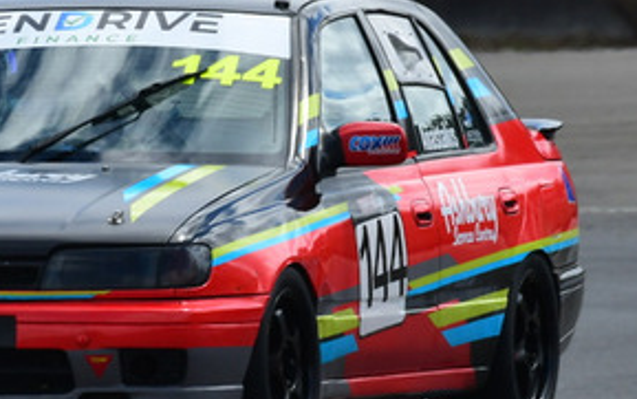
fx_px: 27914
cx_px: 134
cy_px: 60
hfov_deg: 1.3
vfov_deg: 0.8
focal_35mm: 1607
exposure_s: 1/640
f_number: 10
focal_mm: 380
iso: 400
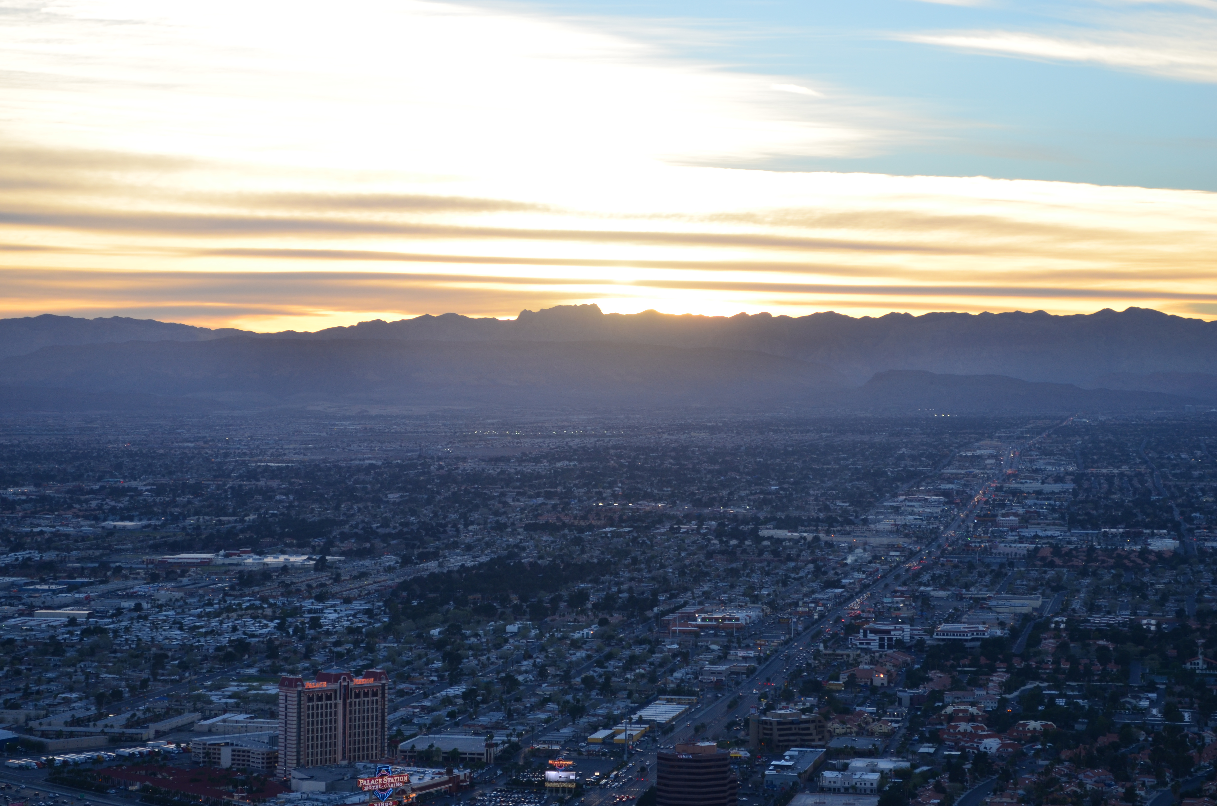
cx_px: 608
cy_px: 403
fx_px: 2783
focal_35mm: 82
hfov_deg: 24.7
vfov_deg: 16.5
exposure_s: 1/200
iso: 200
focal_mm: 55
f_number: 7.1
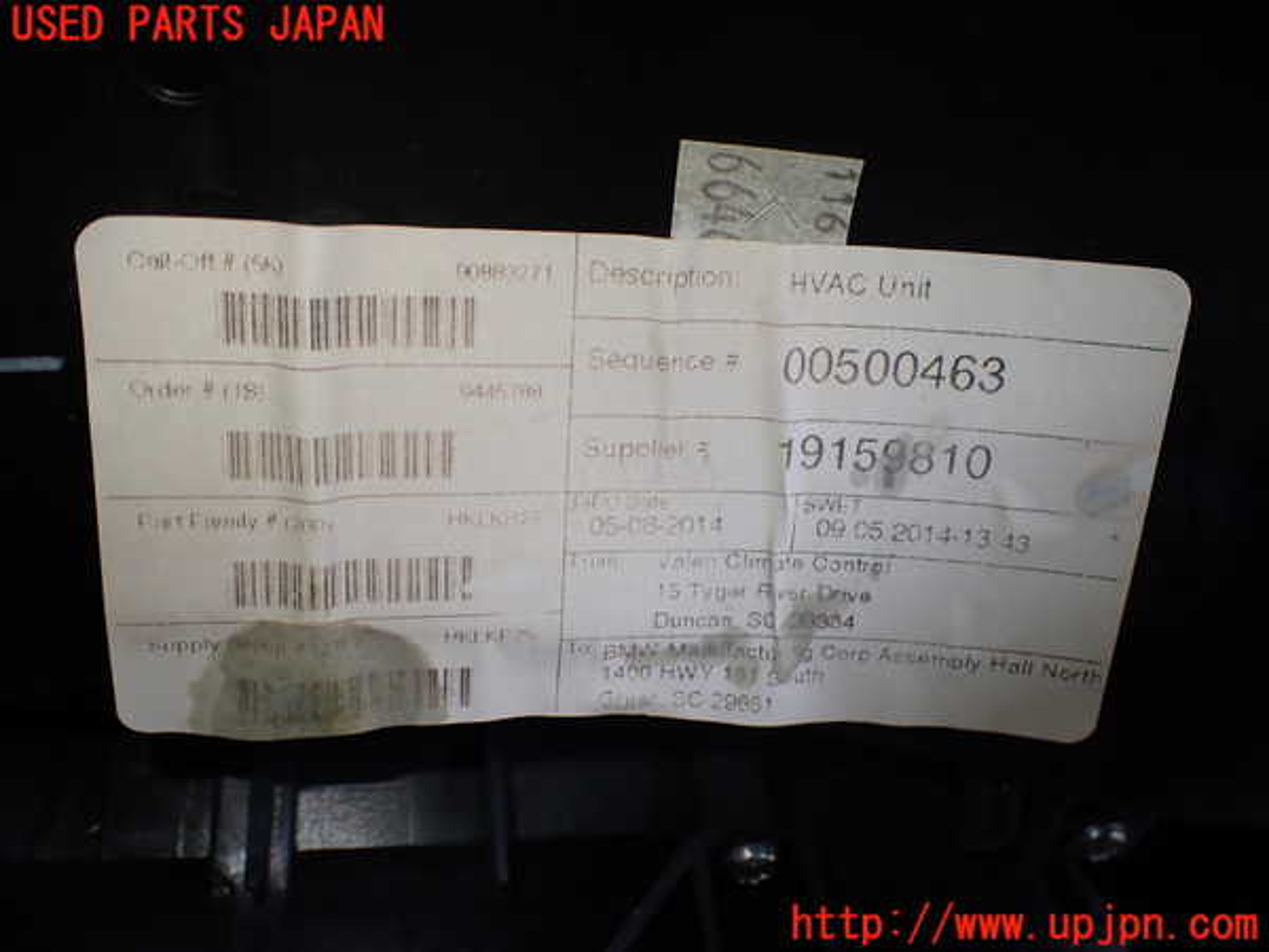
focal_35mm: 30
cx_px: 634
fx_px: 1100
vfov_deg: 46.8
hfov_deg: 60.0
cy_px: 476
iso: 100
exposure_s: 1/125
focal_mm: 5.4
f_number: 2.3
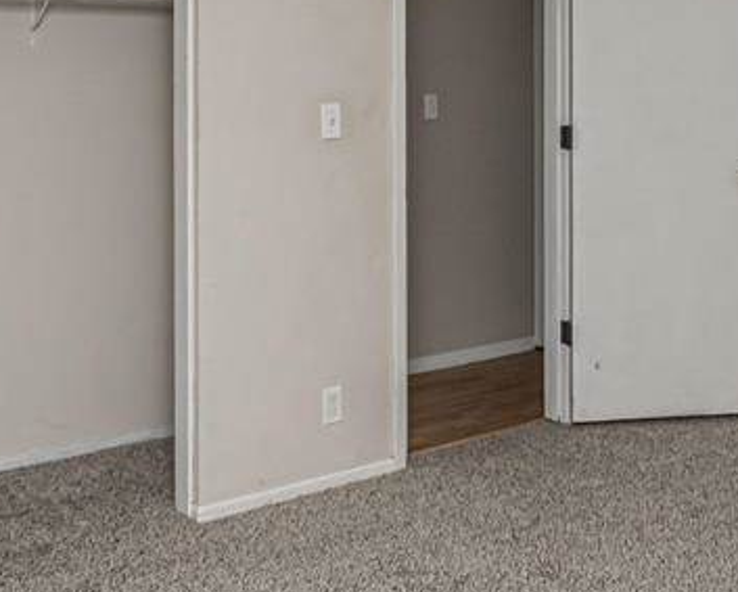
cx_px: 435
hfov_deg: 36.5
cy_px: 93
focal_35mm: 51
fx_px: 1115
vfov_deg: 28.9
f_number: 13
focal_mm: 10
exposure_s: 1/60
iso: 640
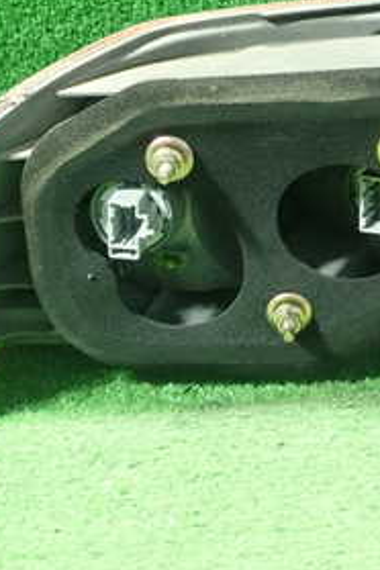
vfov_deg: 30.1
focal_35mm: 67
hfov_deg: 20.3
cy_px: 284
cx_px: 161
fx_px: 1061
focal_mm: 5.5
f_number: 2.3
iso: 800
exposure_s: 1/50
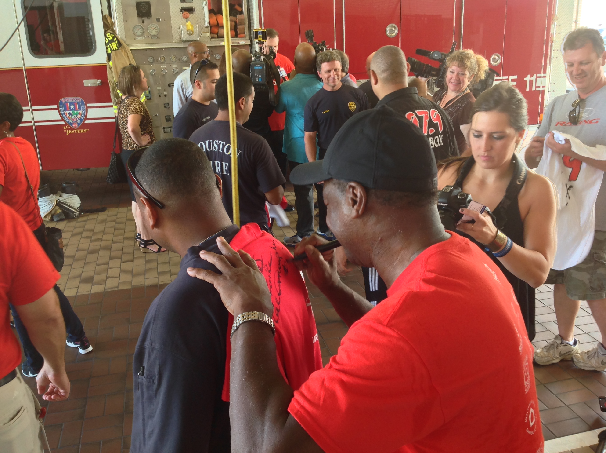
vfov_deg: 40.6
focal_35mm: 35
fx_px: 612
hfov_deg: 52.7
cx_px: 303
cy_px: 226
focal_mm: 4.28
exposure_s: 1/24
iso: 64
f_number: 2.4
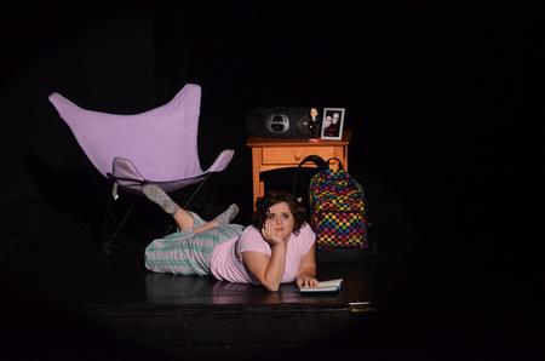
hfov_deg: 6.9
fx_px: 4532
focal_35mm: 300
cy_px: 180
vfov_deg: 4.6
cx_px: 272
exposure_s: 1/800
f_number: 2.8
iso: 4000
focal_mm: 200
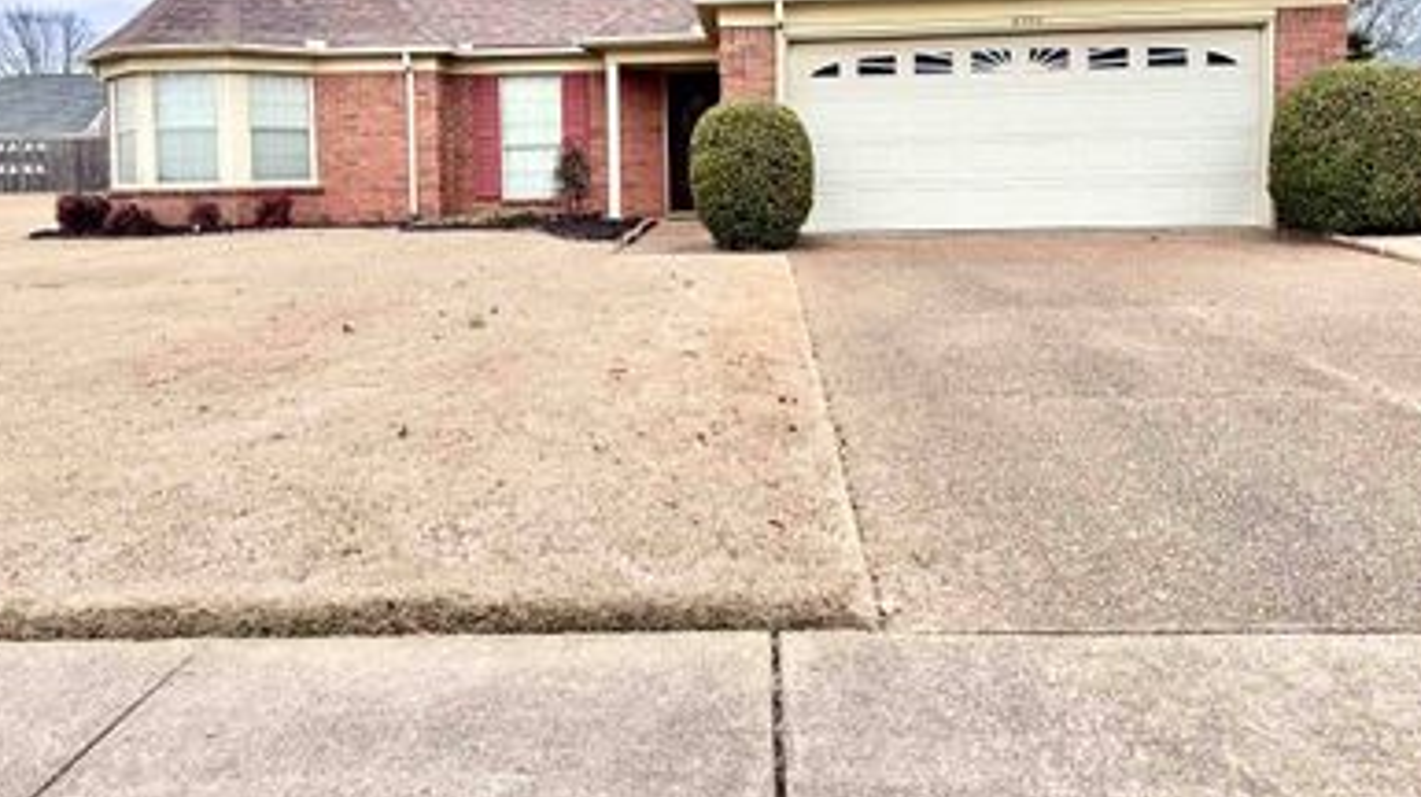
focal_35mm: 34
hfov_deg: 58.0
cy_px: 208
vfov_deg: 33.9
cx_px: 687
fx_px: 1280
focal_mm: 6.76
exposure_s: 1/3247
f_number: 1.78
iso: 80
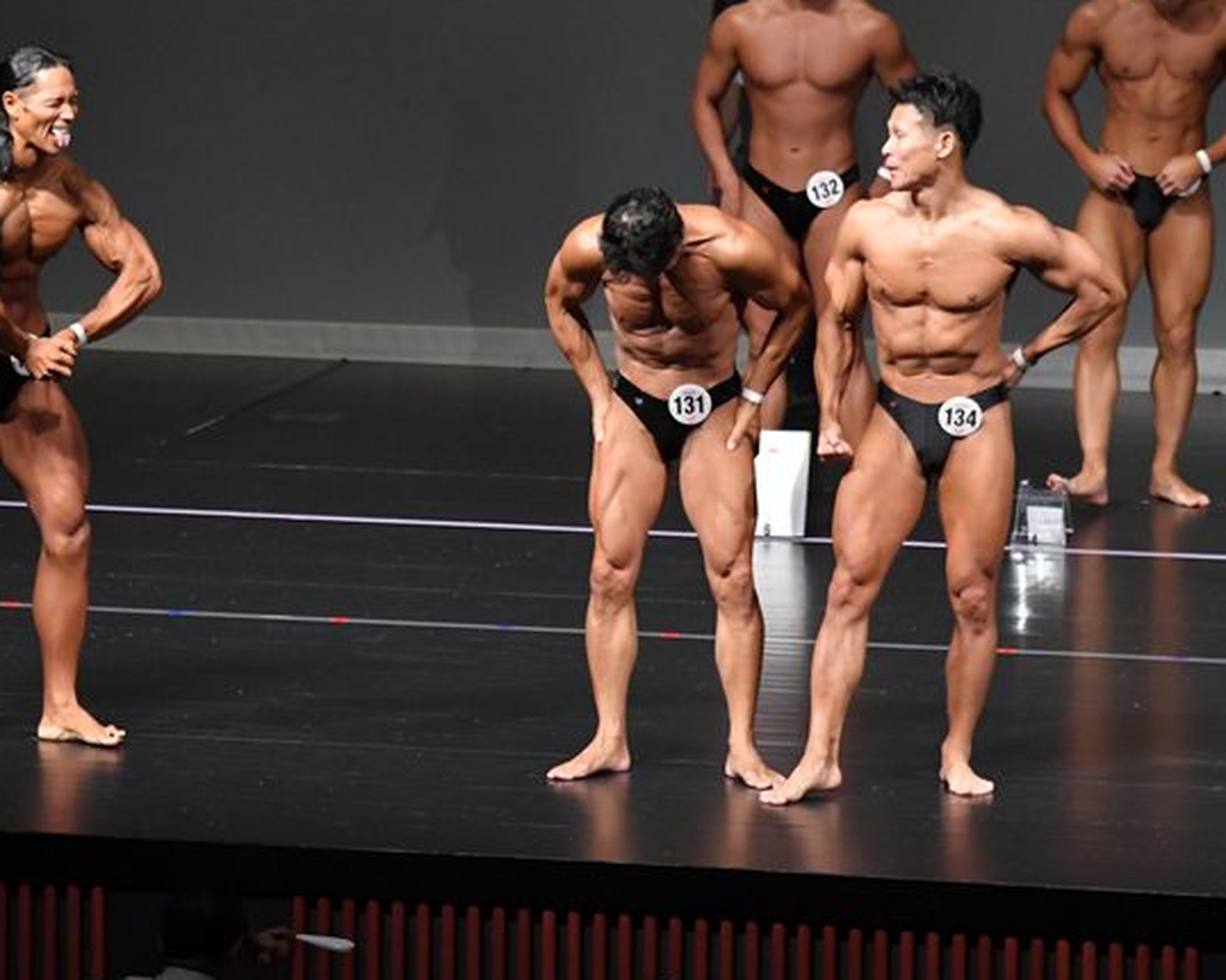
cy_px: 536
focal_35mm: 304
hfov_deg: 6.4
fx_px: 11027
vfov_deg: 5.1
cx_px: 395
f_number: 5.6
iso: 5000
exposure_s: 1/400
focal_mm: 150
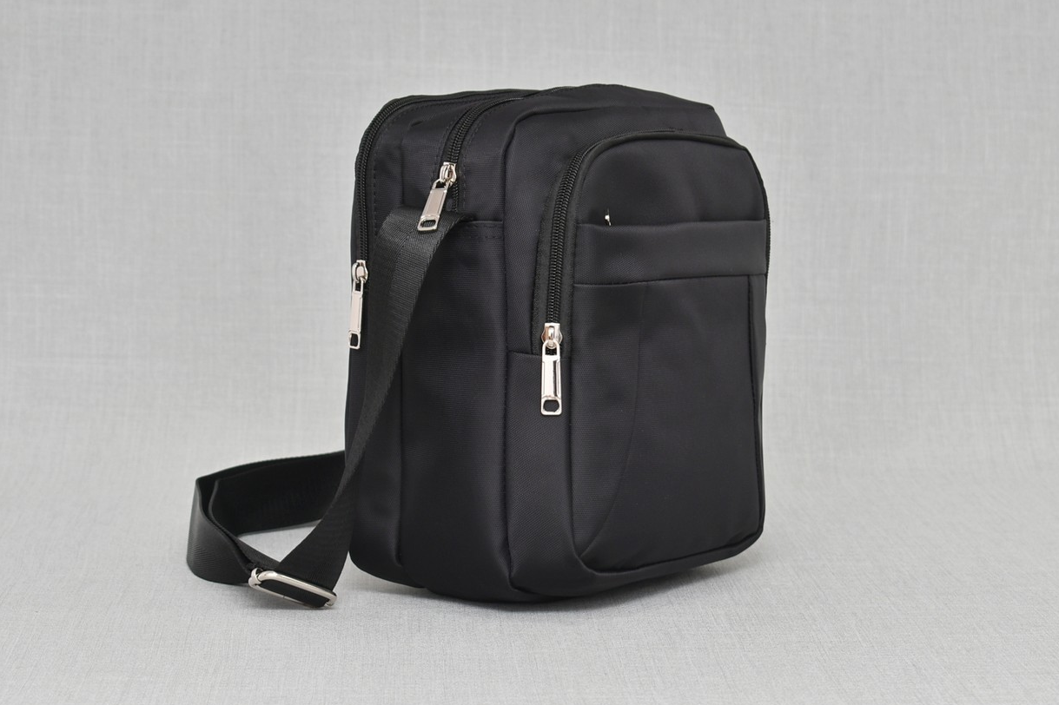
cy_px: 339
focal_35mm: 82
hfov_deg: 24.8
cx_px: 513
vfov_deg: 16.6
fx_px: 2411
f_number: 5.6
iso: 100
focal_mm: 52
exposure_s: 1/60
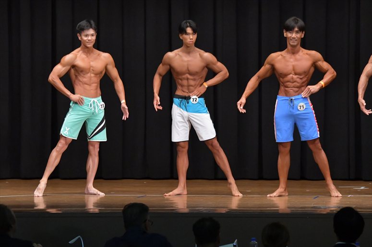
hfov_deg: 10.2
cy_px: 124
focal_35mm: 202
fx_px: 2086
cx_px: 186
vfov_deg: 6.8
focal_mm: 135
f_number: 5.6
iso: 6400
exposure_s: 1/400
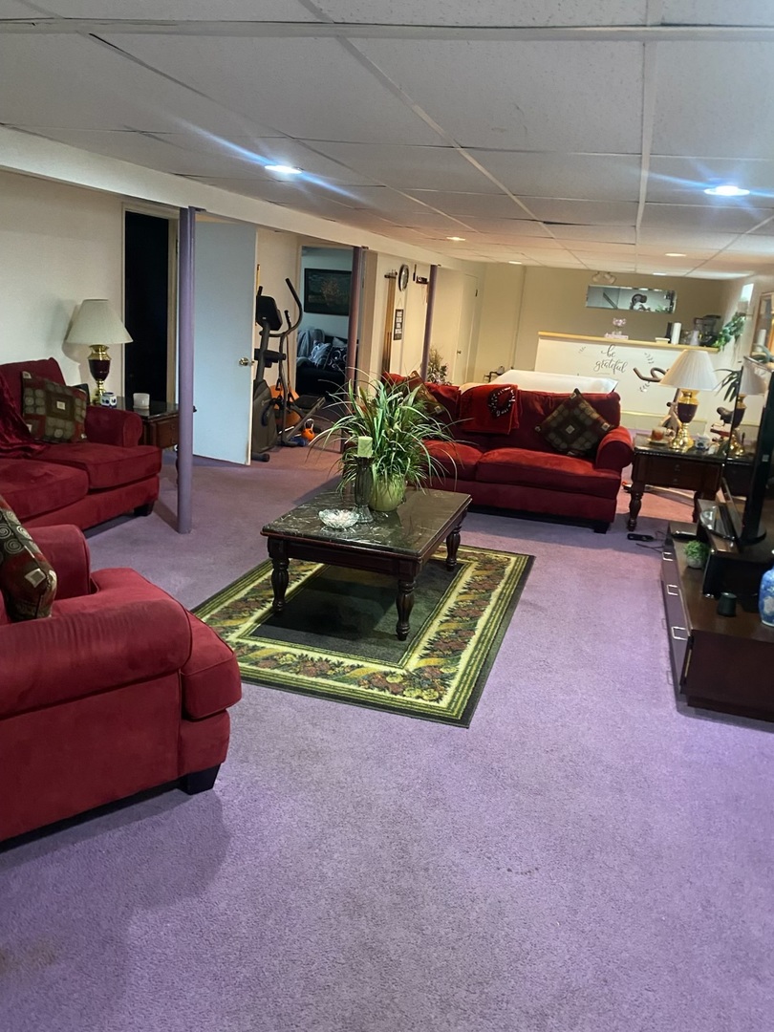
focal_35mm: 26
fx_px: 775
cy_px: 516
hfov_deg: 53.1
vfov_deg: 67.3
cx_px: 387
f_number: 1.8
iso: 500
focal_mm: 4.25
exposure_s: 1/30
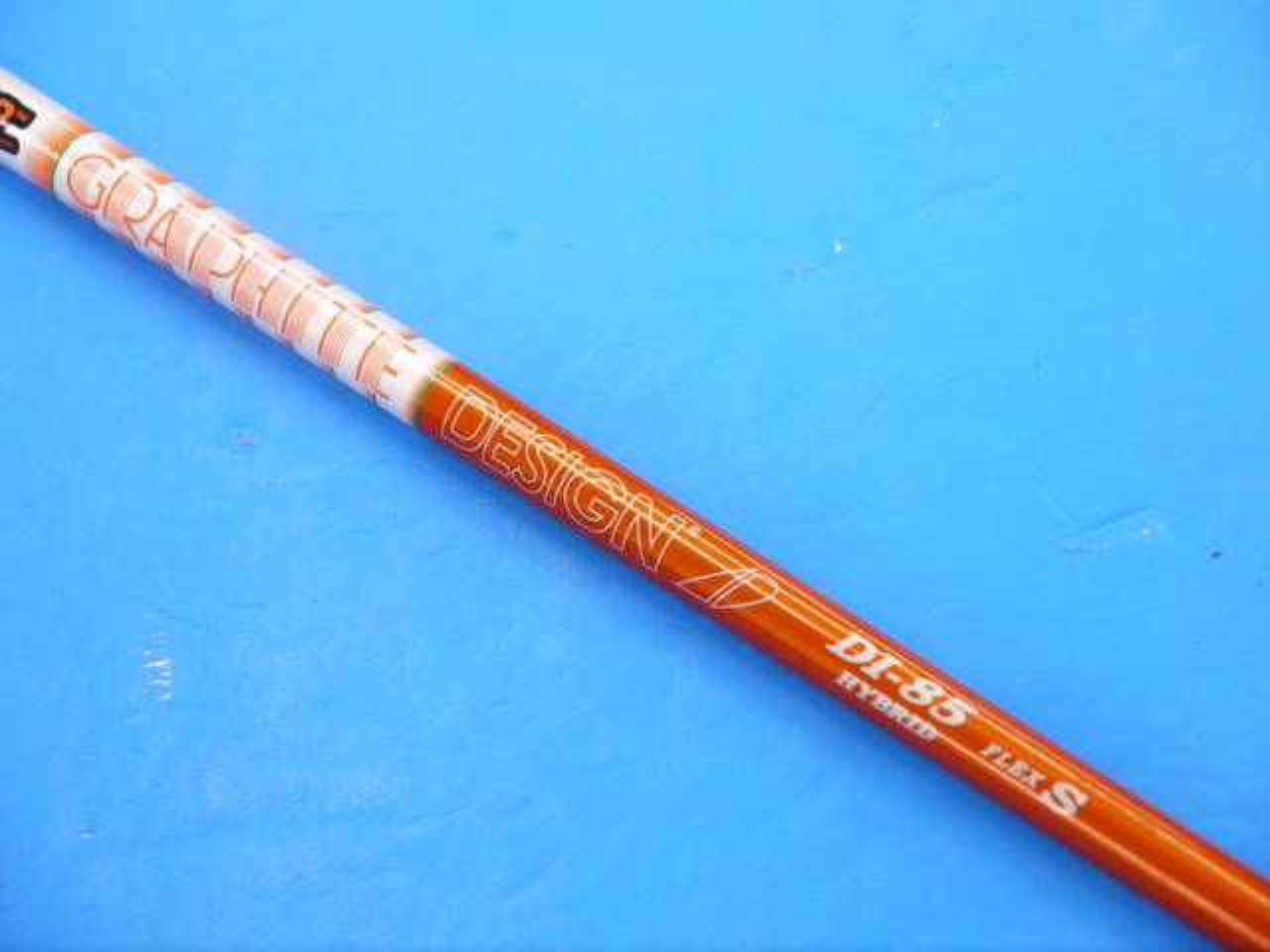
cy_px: 476
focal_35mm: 84
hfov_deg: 23.3
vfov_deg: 17.6
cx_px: 635
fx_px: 3082
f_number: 5.6
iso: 640
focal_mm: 42
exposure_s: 1/80
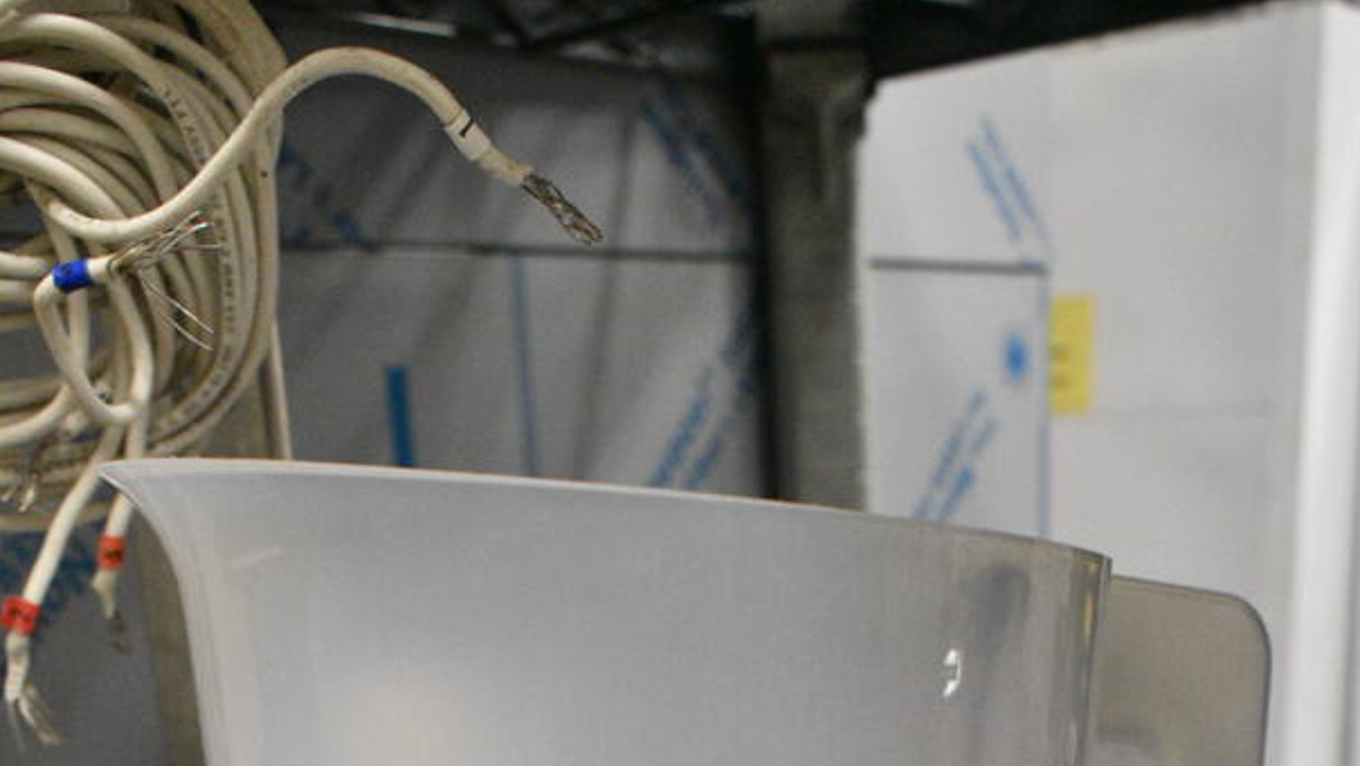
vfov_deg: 21.8
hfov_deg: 41.5
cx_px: 683
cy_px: 981
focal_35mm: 50
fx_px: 1796
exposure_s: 1/200
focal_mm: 21
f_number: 7.1
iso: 6400
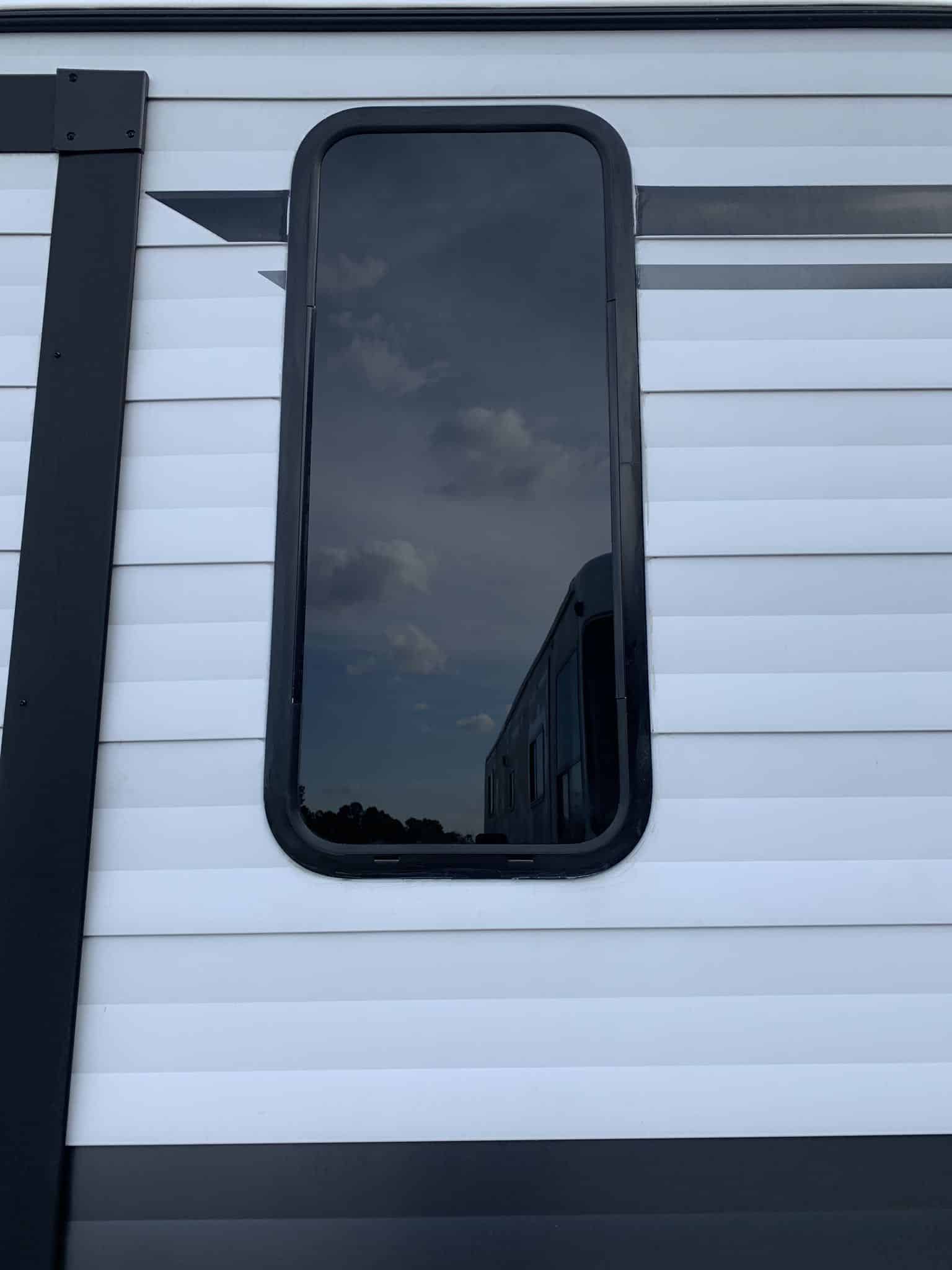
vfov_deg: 67.3
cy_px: 635
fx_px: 953
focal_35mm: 26
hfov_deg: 53.1
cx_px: 476
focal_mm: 4.25
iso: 25
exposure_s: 1/815
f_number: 1.8
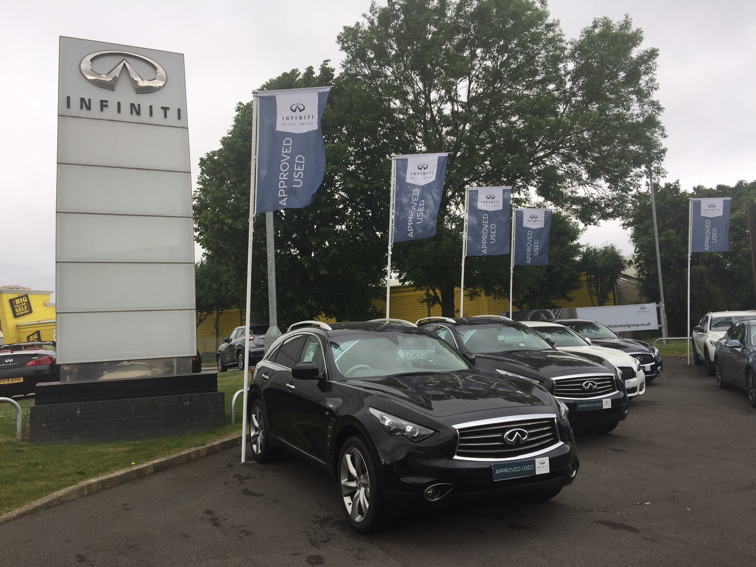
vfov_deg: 48.2
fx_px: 633
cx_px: 378
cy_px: 284
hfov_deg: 61.7
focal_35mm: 29
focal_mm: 4.15
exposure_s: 1/195
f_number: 2.2
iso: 32
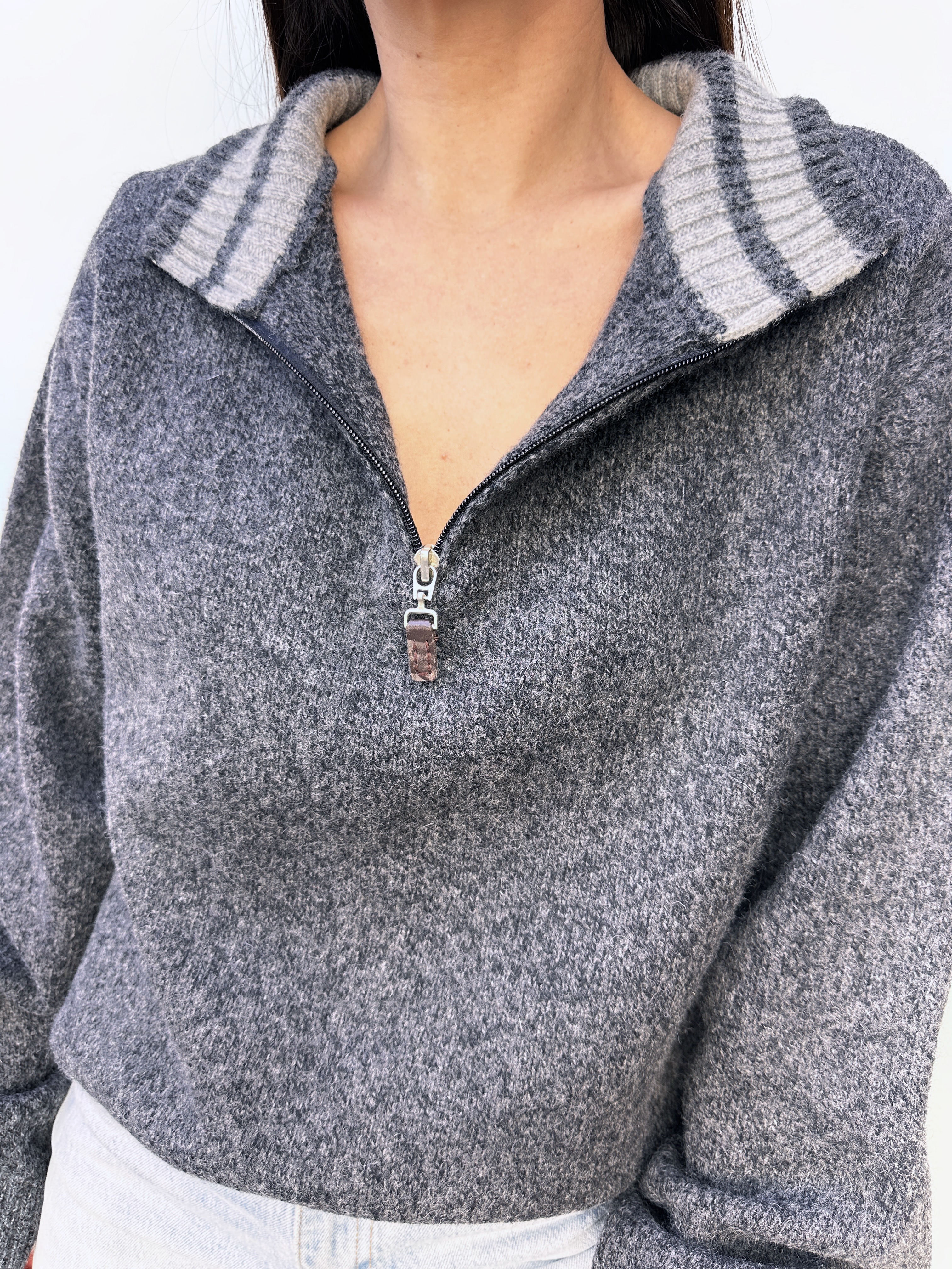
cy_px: 634
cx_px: 476
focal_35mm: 24
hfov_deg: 56.8
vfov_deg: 71.6
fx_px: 880
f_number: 1.78
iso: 80
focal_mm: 6.86
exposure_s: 1/100
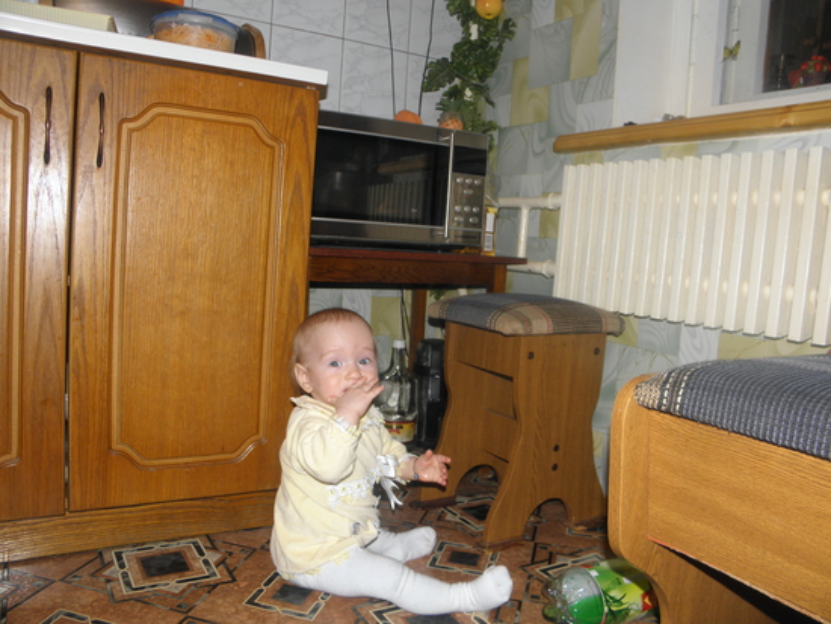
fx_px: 672
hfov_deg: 63.4
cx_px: 416
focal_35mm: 28
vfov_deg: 49.8
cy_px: 312
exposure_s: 1/30
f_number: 3.5
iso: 100
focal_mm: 5
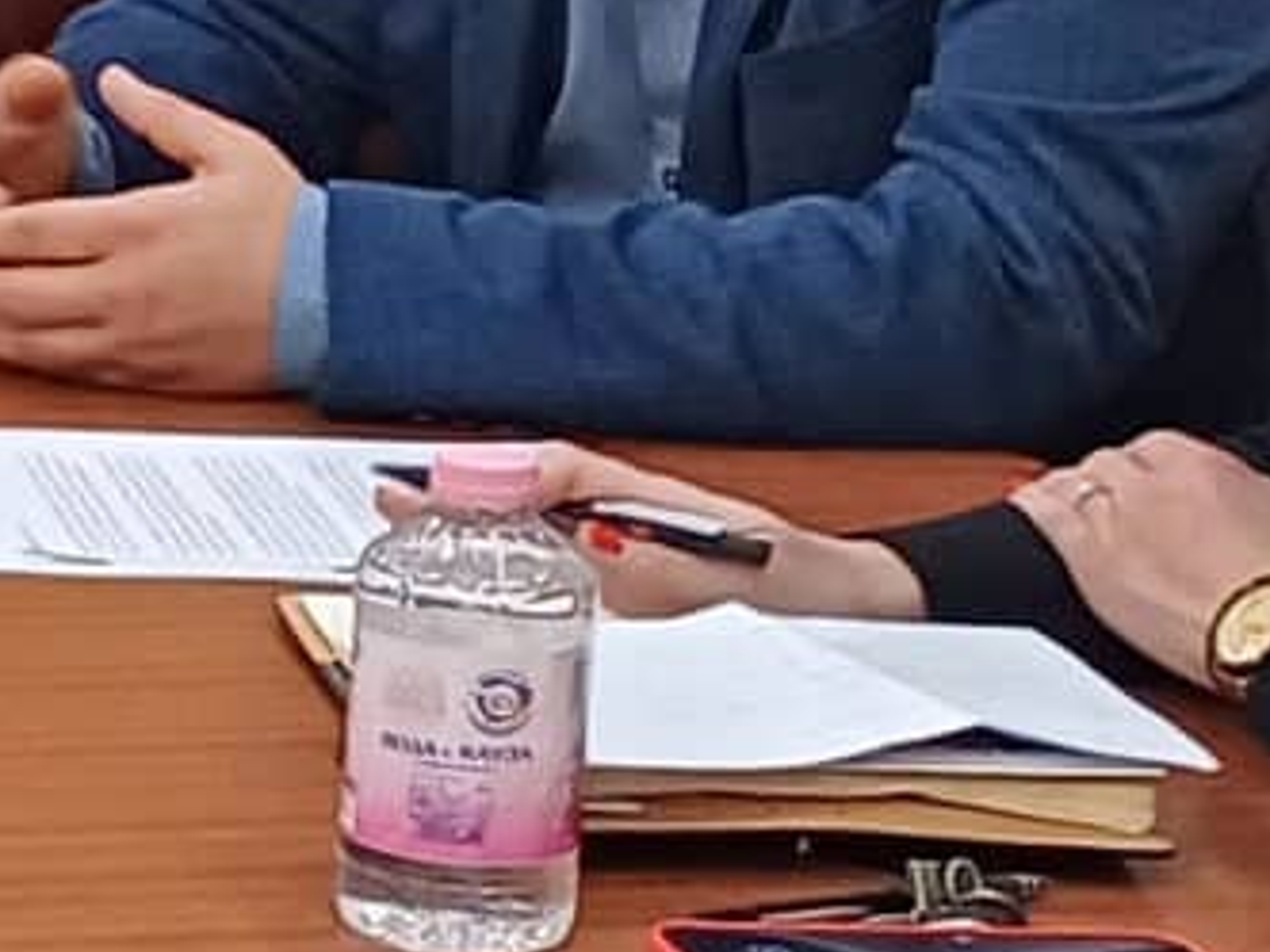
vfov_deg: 7.7
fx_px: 7081
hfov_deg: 8.6
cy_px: 543
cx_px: -2456
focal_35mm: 193
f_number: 1.8
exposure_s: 1/33
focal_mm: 4.65
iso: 320
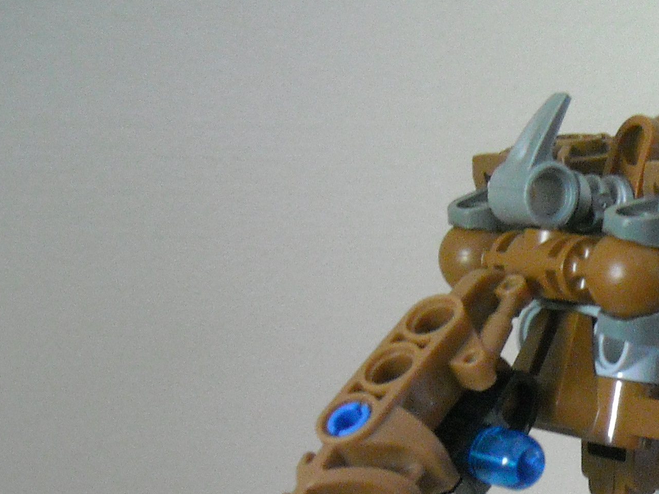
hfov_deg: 20.8
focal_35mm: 89
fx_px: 1694
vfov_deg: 16.0
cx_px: 752
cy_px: 584
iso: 400
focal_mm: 5.7
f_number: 2.8
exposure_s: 1/9
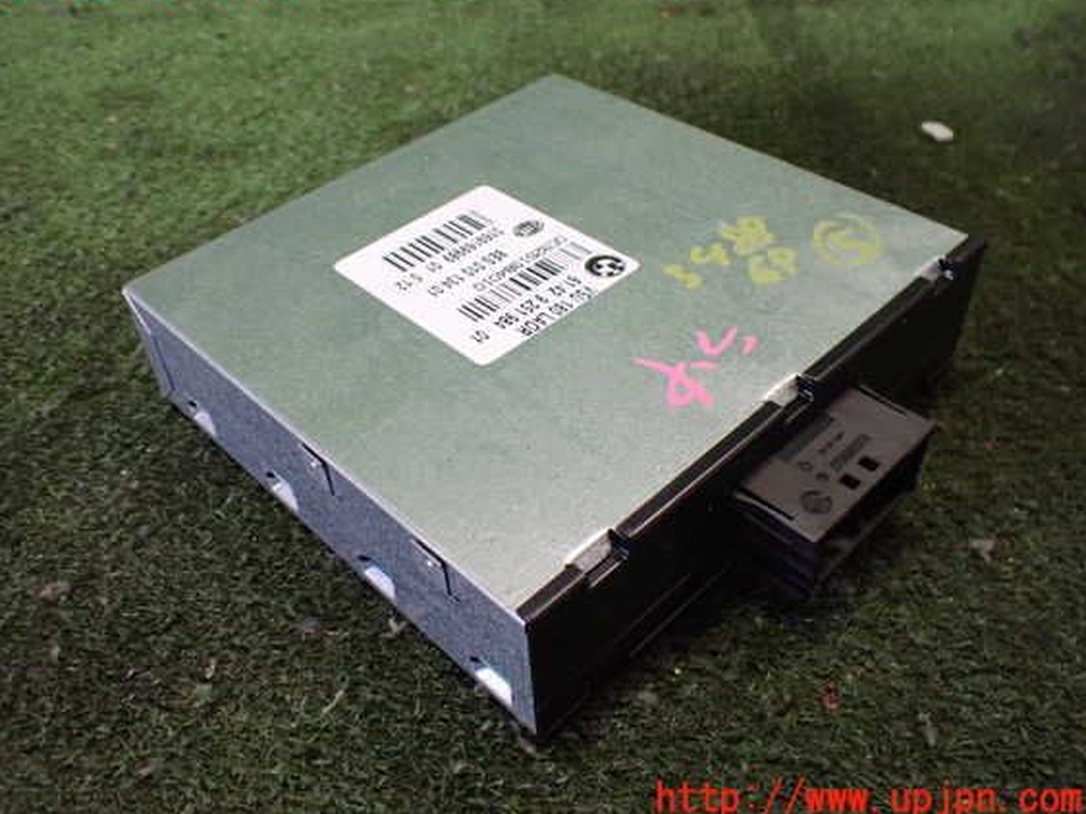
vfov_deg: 44.1
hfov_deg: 56.8
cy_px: 390
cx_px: 513
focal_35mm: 32
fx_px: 1004
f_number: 2.3
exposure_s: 1/100
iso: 800
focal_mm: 5.4
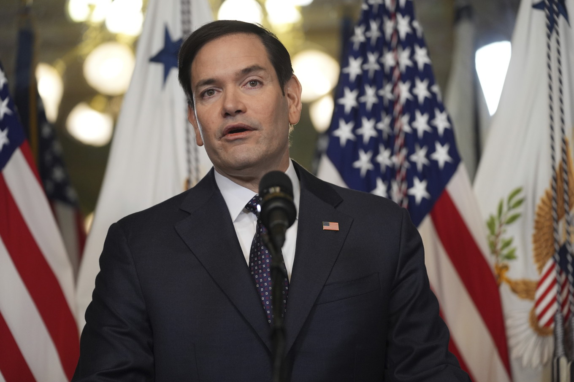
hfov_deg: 19.5
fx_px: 1674
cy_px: 191
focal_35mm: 105
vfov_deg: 13.0
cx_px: 287
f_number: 2.8
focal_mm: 105
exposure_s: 1/320
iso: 2000
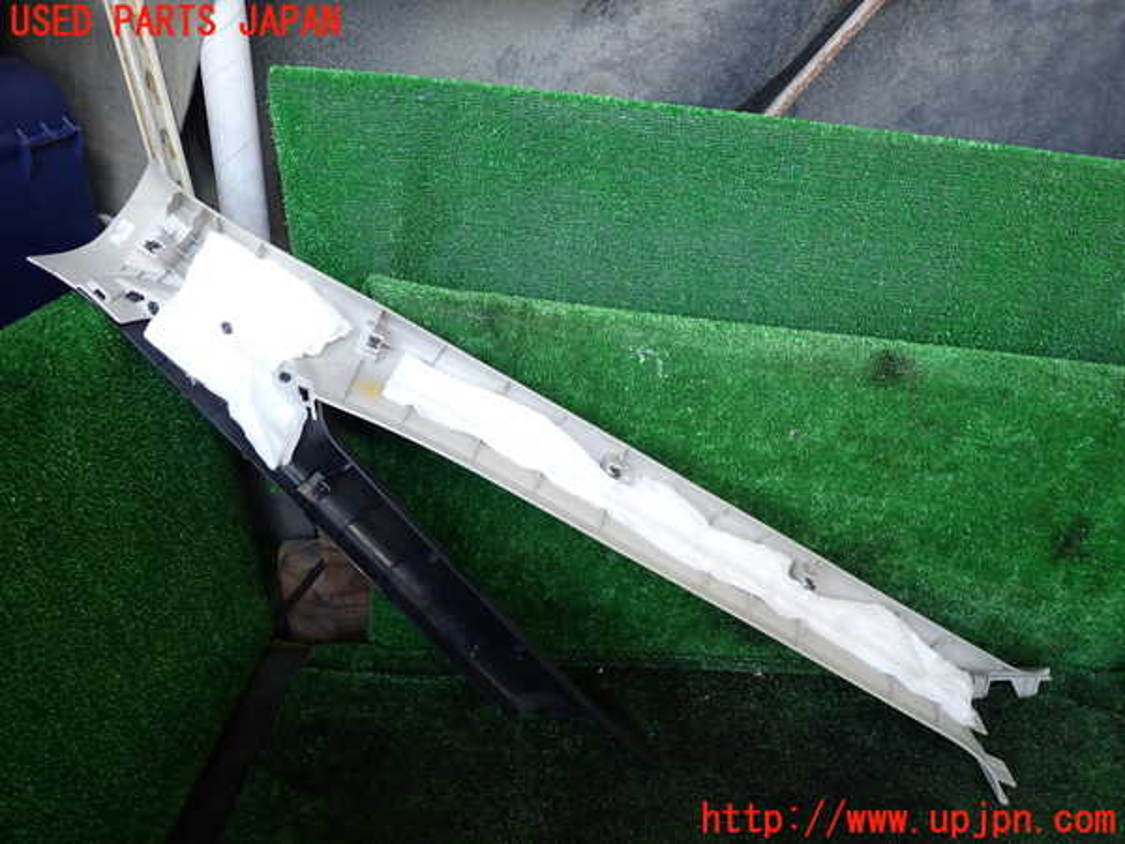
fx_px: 812
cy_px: 422
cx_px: 562
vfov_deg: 54.9
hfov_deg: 69.4
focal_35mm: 25
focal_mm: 4.5
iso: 125
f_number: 2
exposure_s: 1/60
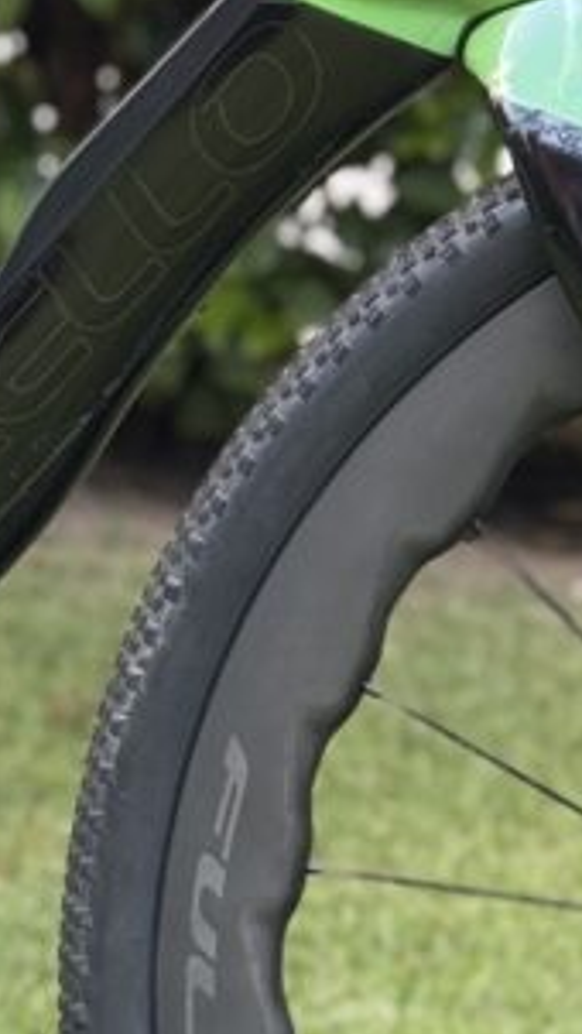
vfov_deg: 11.6
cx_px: 996
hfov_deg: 6.4
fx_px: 5073
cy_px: 587
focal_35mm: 185
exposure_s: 1/157
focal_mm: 6.76
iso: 64
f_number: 1.78
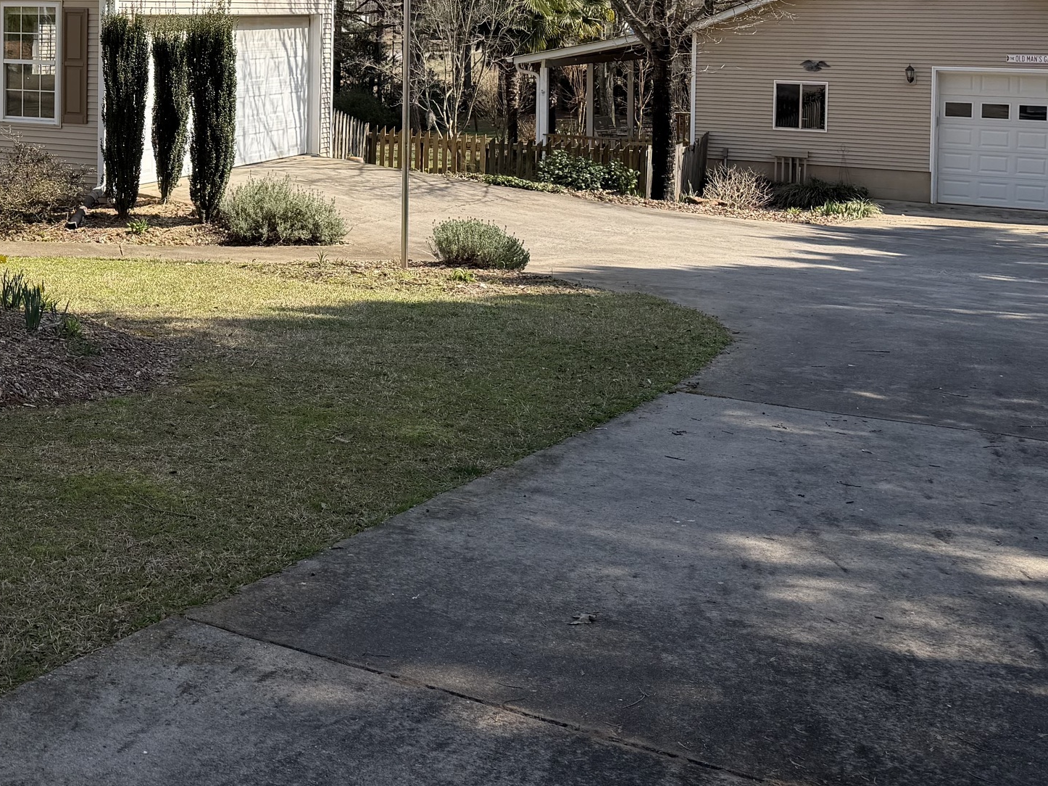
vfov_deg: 27.3
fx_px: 1544
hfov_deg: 35.3
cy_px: 43
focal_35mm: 51
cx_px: 106
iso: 80
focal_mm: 6.76
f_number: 1.78
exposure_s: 1/2299
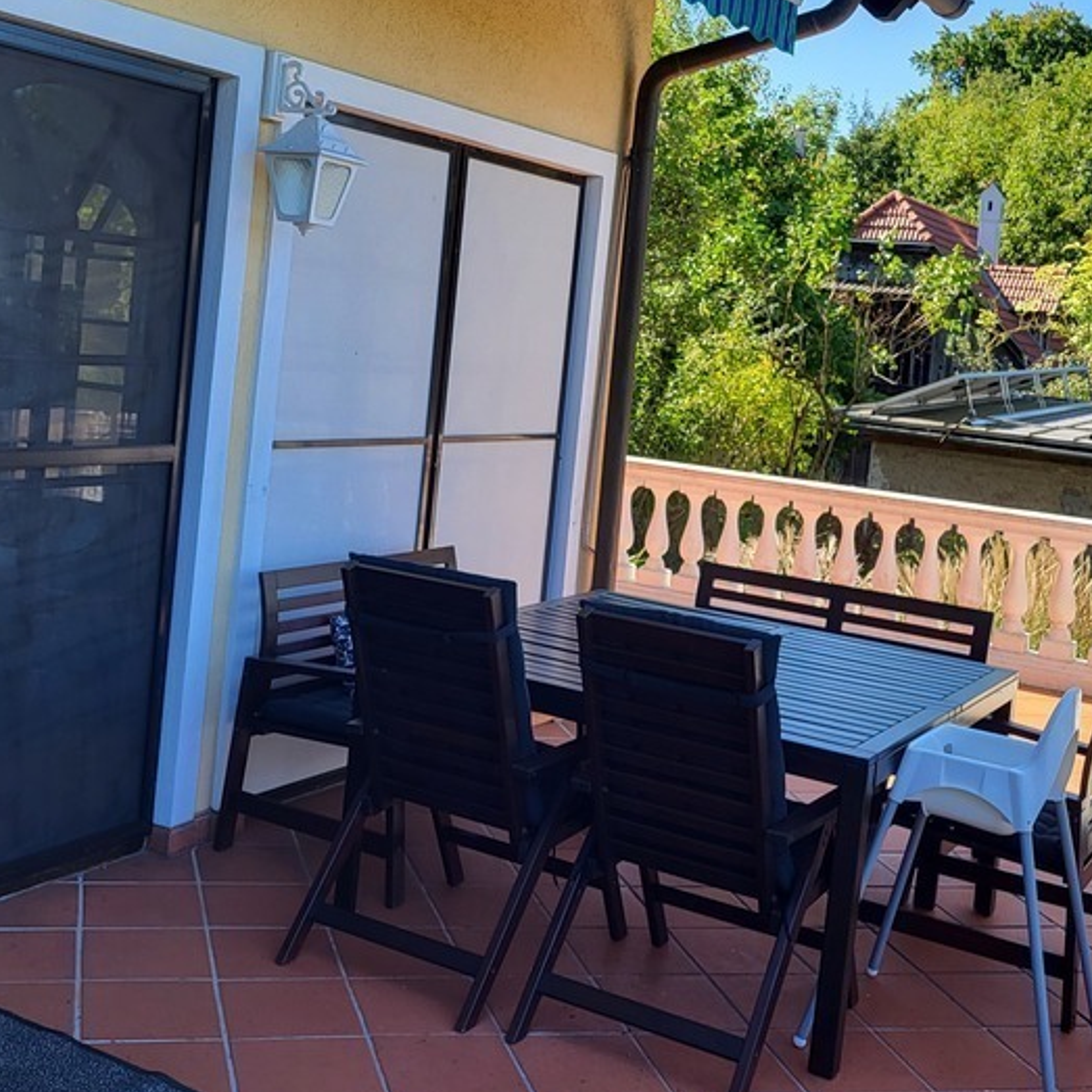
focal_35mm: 45
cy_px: 355
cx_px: 543
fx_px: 1606
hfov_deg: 37.6
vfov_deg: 37.1
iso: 40
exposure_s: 1/541
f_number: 1.8
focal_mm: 5.4
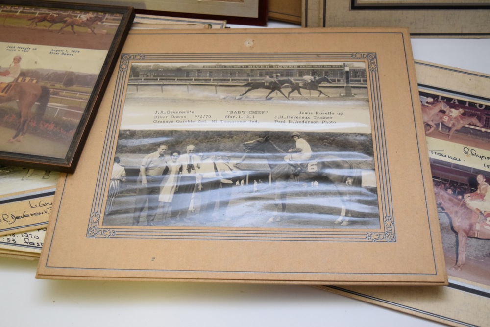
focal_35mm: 46
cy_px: 164
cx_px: 245
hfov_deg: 42.3
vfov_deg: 29.0
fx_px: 633
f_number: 4.2
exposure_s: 1/60
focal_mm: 31
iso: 1600
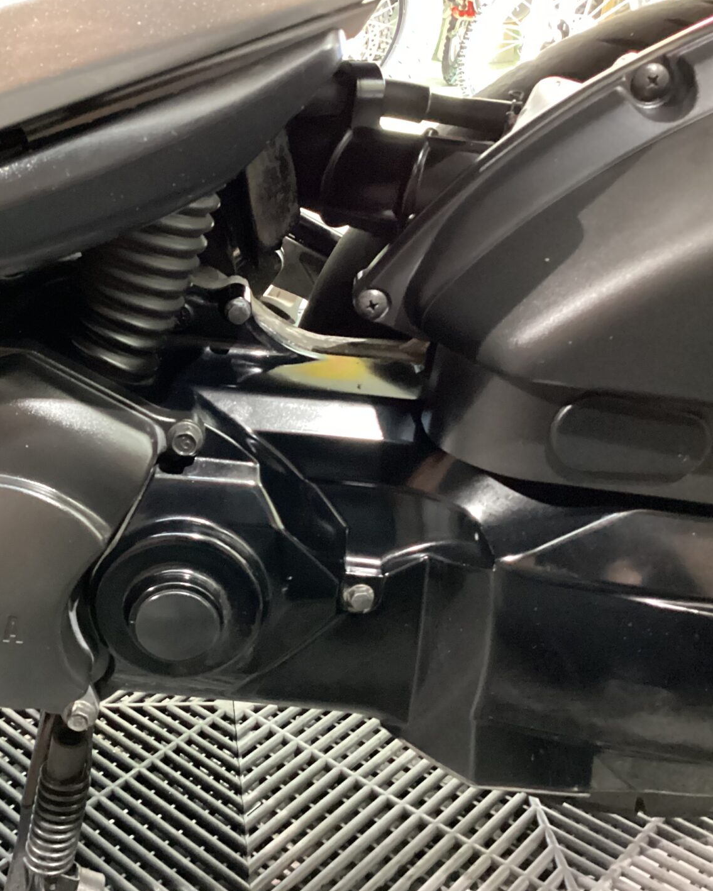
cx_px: 130
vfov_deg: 44.8
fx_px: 1081
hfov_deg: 35.2
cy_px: 446
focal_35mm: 41
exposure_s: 1/15
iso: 640
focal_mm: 3.3
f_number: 2.4
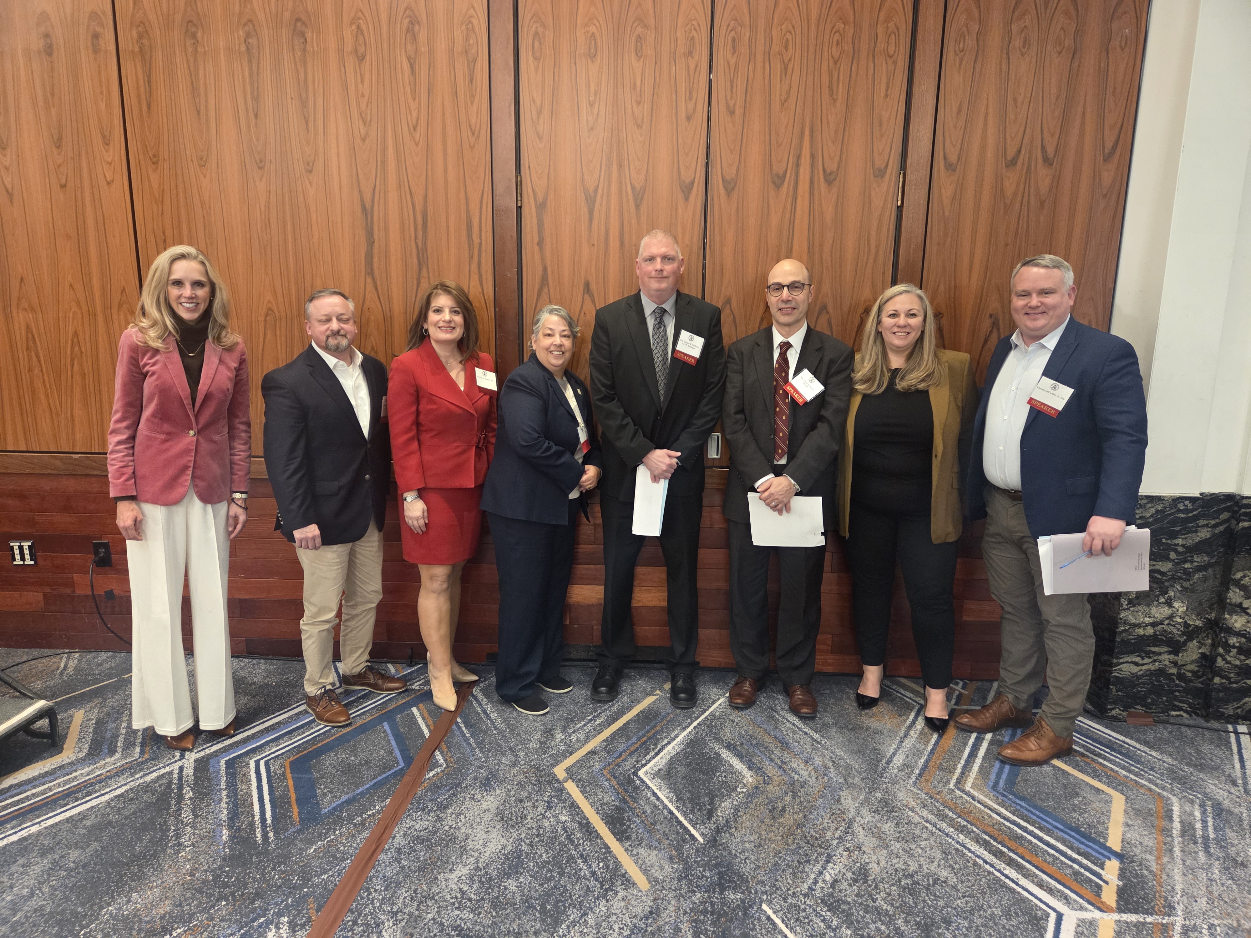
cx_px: 626
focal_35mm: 23
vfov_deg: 58.9
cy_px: 469
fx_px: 831
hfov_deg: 73.9
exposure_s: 1/120
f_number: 1.8
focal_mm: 5.4
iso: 1250
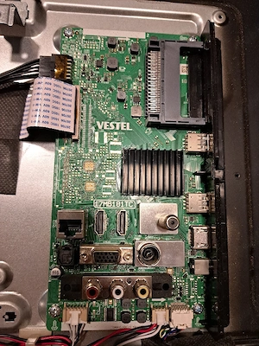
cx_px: 130
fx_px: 239
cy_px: 173
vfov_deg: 71.6
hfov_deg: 56.8
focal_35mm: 24
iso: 250
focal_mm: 5.23
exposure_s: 1/25
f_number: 1.8
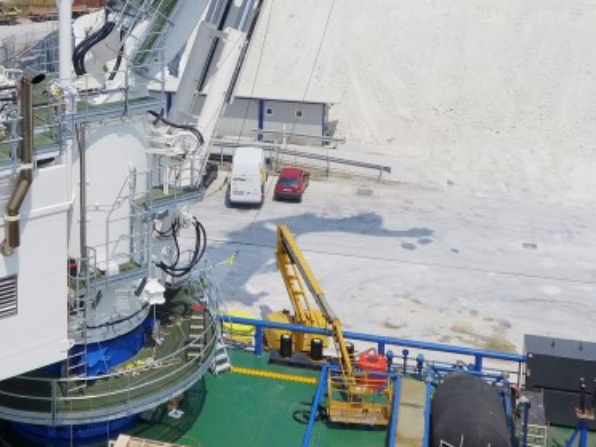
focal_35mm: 55
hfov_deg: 34.8
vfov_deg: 24.8
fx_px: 947
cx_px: 232
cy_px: -38
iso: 100
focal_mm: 3.61
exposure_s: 1/2618
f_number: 2.8
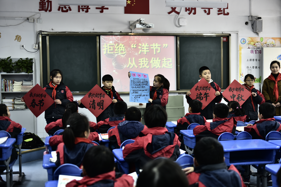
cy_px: 94
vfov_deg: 29.2
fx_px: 359
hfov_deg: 42.7
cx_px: 141
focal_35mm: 46
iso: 100
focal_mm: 45
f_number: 2.8
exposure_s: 1/25
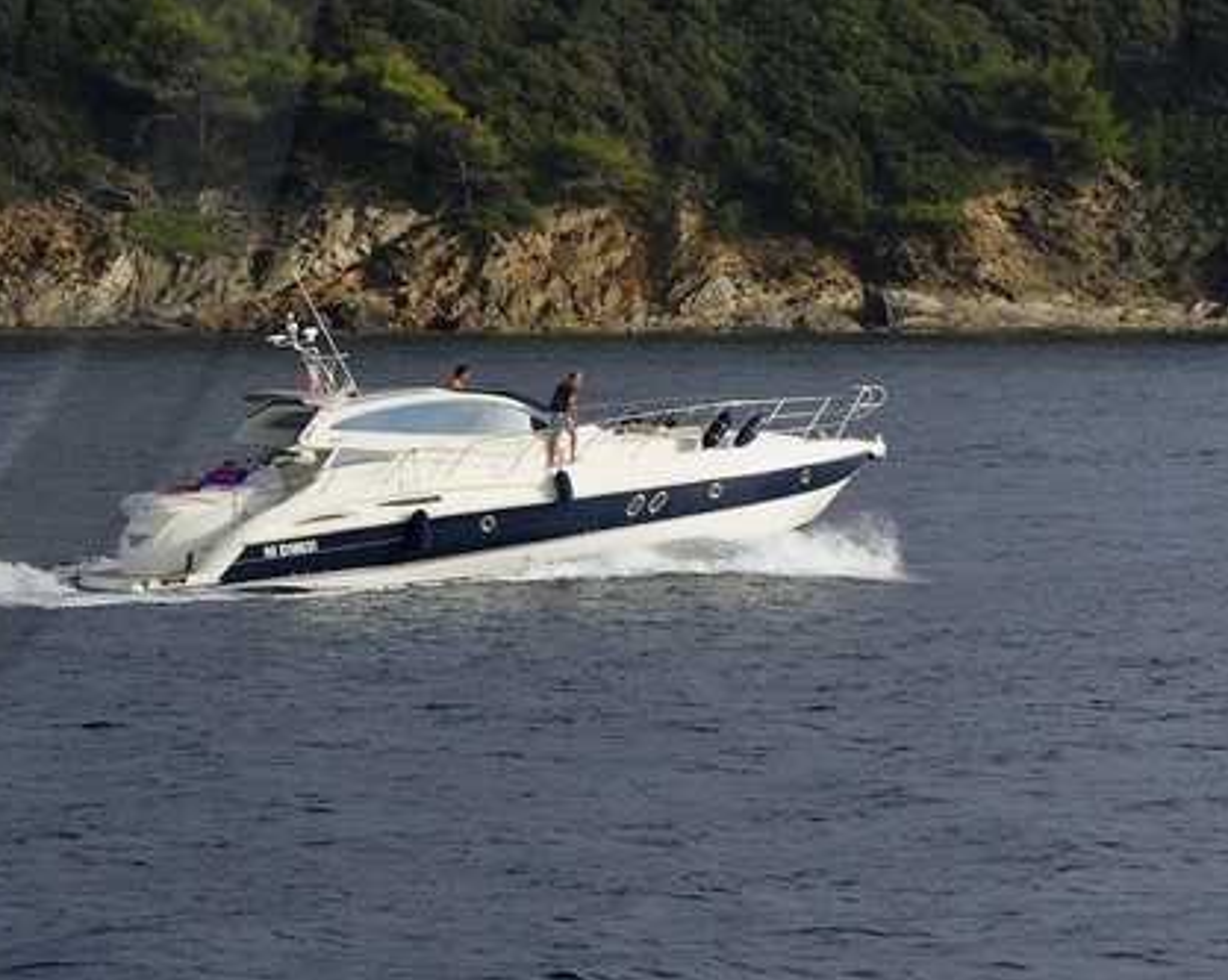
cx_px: -883
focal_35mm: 252
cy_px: -180
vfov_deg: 6.1
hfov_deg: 7.5
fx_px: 9152
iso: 200
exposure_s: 1/320
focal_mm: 70
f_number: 8
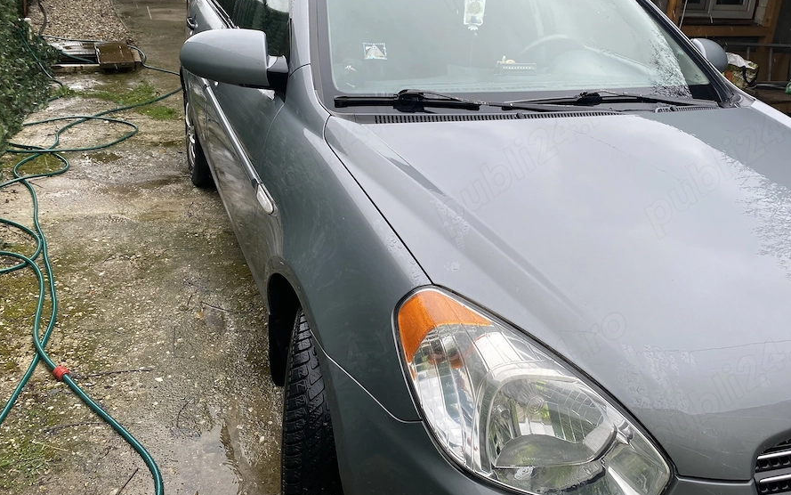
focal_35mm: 31
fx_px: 668
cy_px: 172
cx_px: 426
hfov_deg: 61.1
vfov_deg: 40.2
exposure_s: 1/434
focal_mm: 4.25
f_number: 1.8
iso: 32
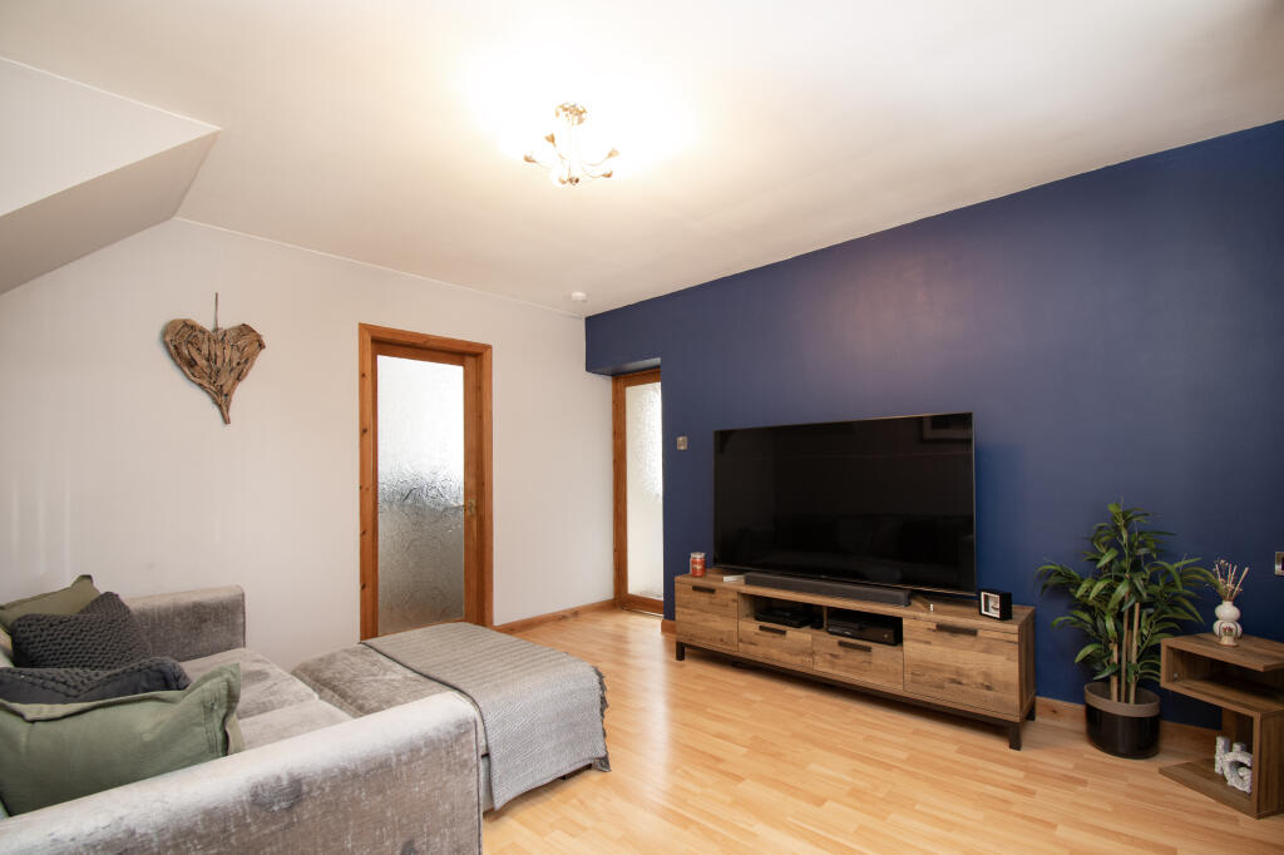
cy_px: 428
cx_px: 642
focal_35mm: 15
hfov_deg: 100.4
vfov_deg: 77.3
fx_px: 535
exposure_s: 1/2.5
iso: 320
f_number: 8
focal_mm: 10
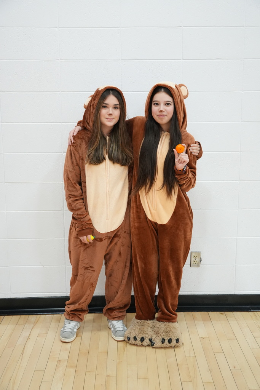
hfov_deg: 29.9
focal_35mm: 45
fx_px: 487
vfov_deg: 43.6
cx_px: 130
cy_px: 195
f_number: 4.5
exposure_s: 1/250
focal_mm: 30
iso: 3200
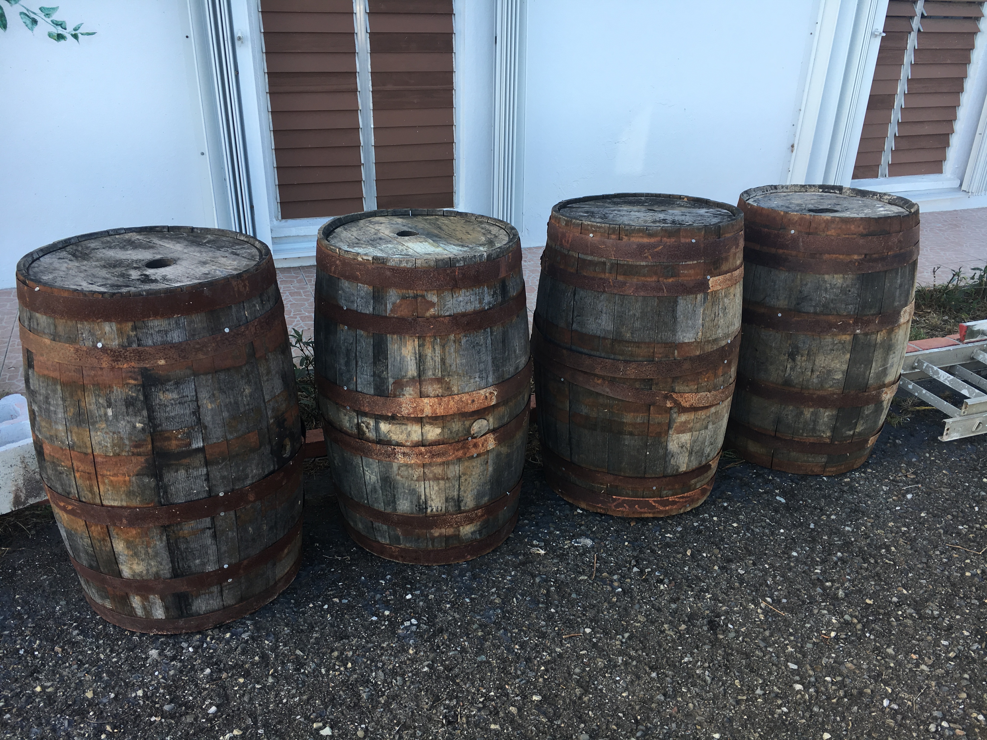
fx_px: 827
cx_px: 494
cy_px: 370
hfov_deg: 61.7
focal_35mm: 29
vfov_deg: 48.2
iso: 25
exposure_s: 1/207
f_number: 2.2
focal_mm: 4.15
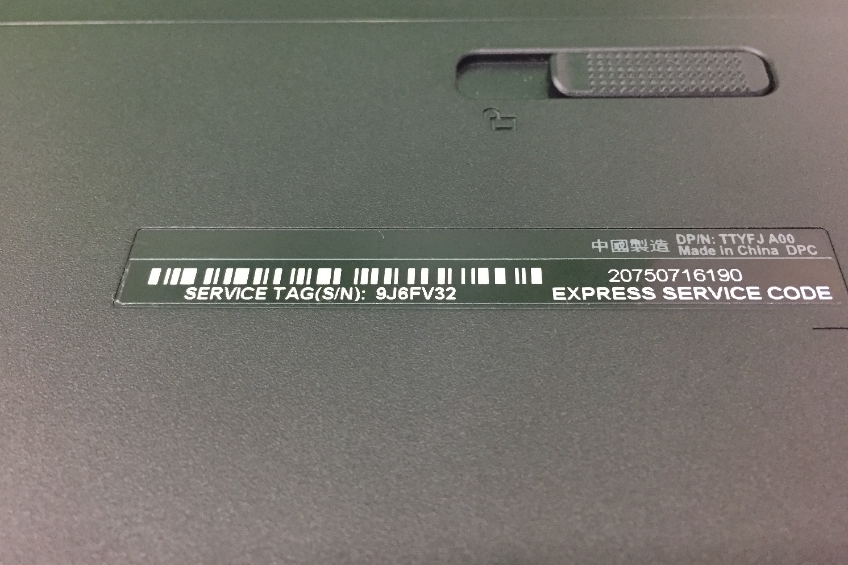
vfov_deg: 39.9
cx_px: 427
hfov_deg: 57.2
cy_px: 251
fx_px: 777
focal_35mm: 33
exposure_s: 1/17
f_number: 2.2
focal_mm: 4.15
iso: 320
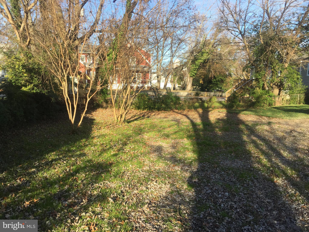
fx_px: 259
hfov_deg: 61.7
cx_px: 154
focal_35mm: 29
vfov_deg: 48.2
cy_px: 116
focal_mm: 4.15
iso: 32
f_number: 2.2
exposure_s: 1/682
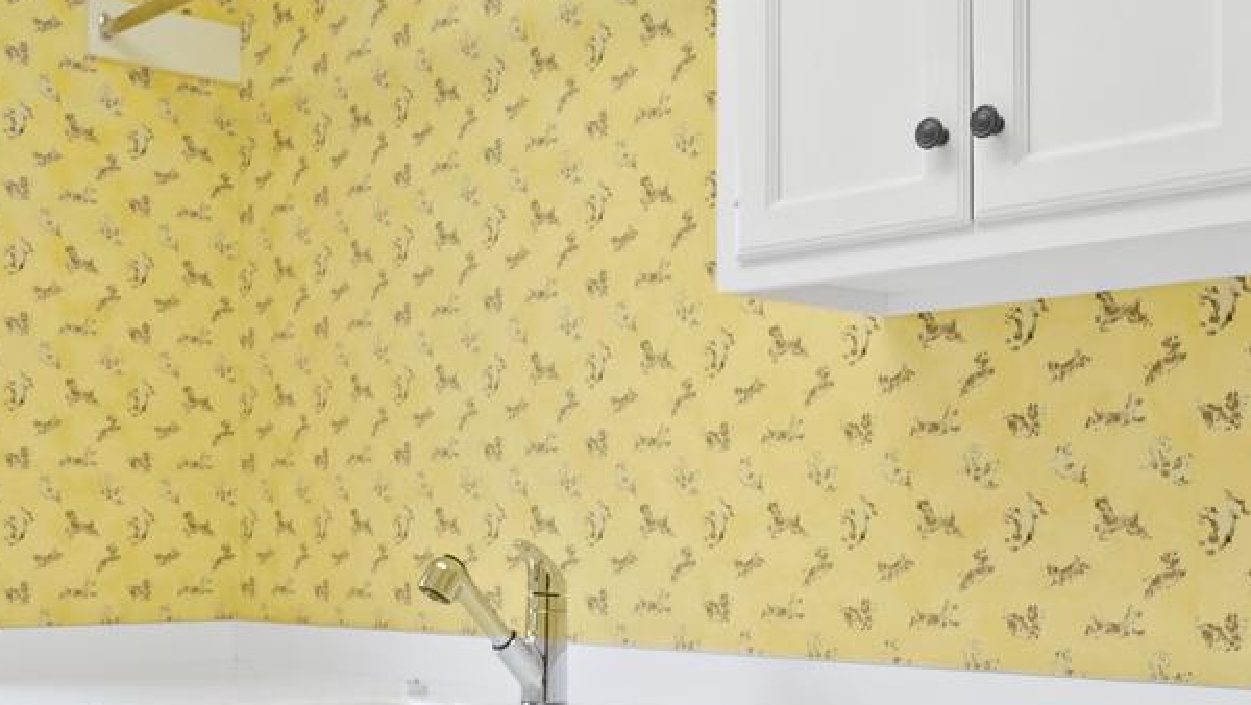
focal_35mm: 50
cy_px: 521
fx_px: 1659
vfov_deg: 23.8
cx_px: 538
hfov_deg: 41.2
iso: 1000
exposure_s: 1/80
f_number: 5
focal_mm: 14
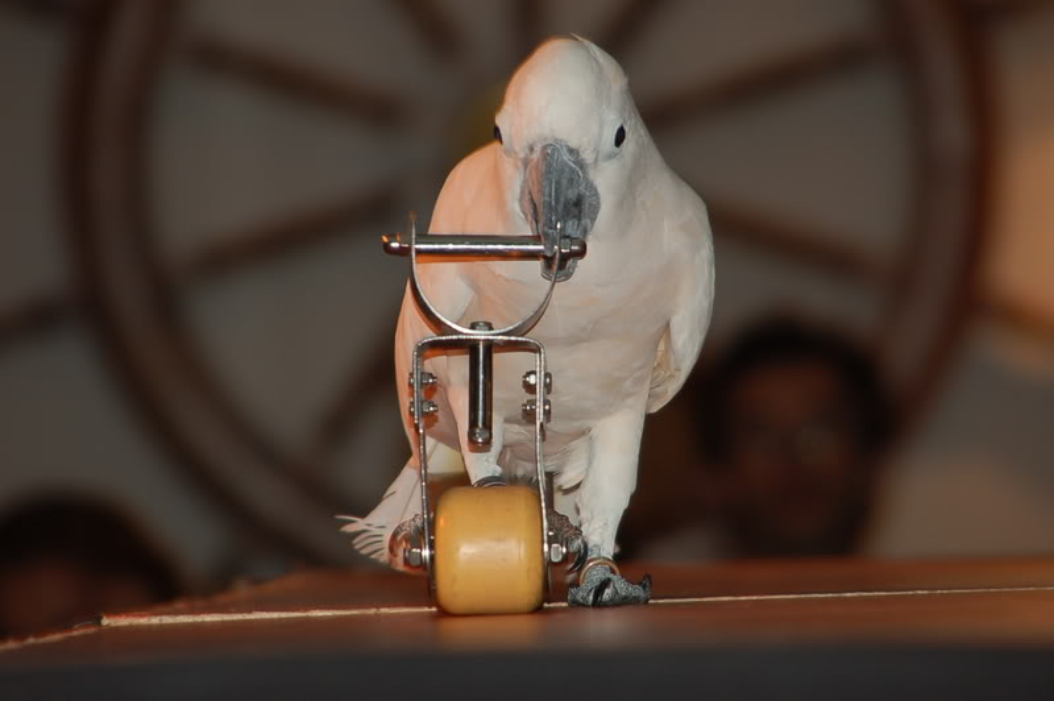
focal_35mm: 330
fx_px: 9653
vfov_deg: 4.2
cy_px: 350
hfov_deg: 6.2
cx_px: 527
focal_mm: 220
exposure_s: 1/60
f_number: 6.3
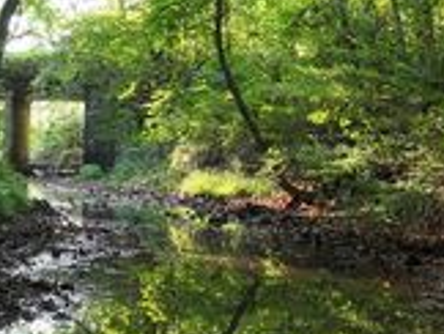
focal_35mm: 74
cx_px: 99
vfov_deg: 19.8
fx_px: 951
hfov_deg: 25.9
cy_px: 92
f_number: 2.8
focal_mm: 12.29
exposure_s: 1/20
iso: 100
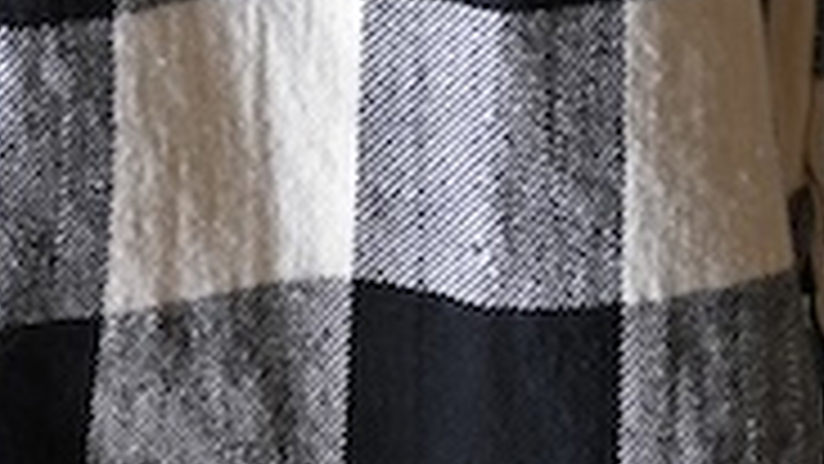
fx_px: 6315
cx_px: -122
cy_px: -1117
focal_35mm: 289
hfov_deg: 7.4
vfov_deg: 4.0
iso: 100
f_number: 2.8
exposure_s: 1/40
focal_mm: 28
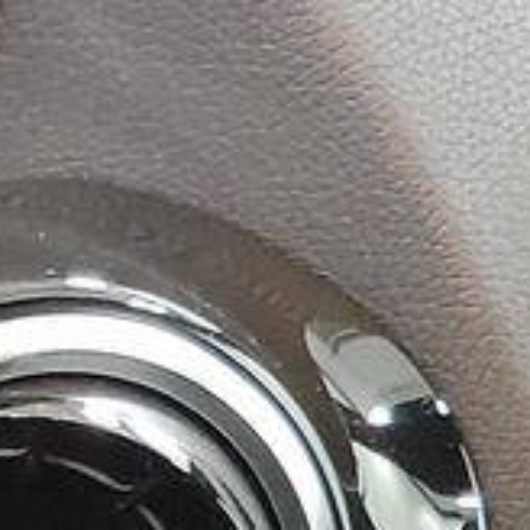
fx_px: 3586
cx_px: -1054
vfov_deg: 8.2
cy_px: 931
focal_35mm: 207
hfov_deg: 7.5
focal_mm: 6.7
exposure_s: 1/19
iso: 839
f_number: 1.8
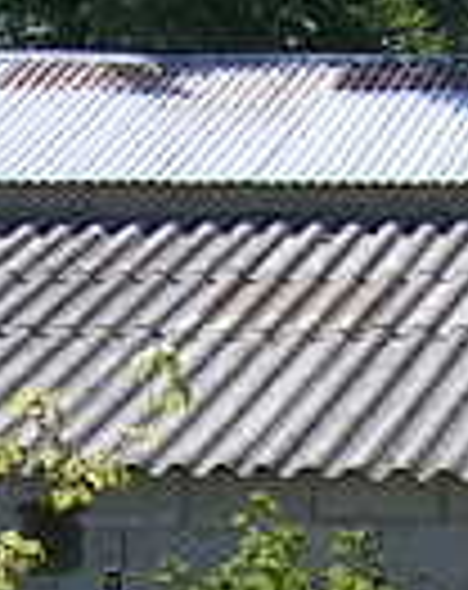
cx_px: 958
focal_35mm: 268
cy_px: 784
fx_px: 4662
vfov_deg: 7.2
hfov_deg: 5.6
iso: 50
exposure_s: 1/274
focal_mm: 5.4
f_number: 4.8
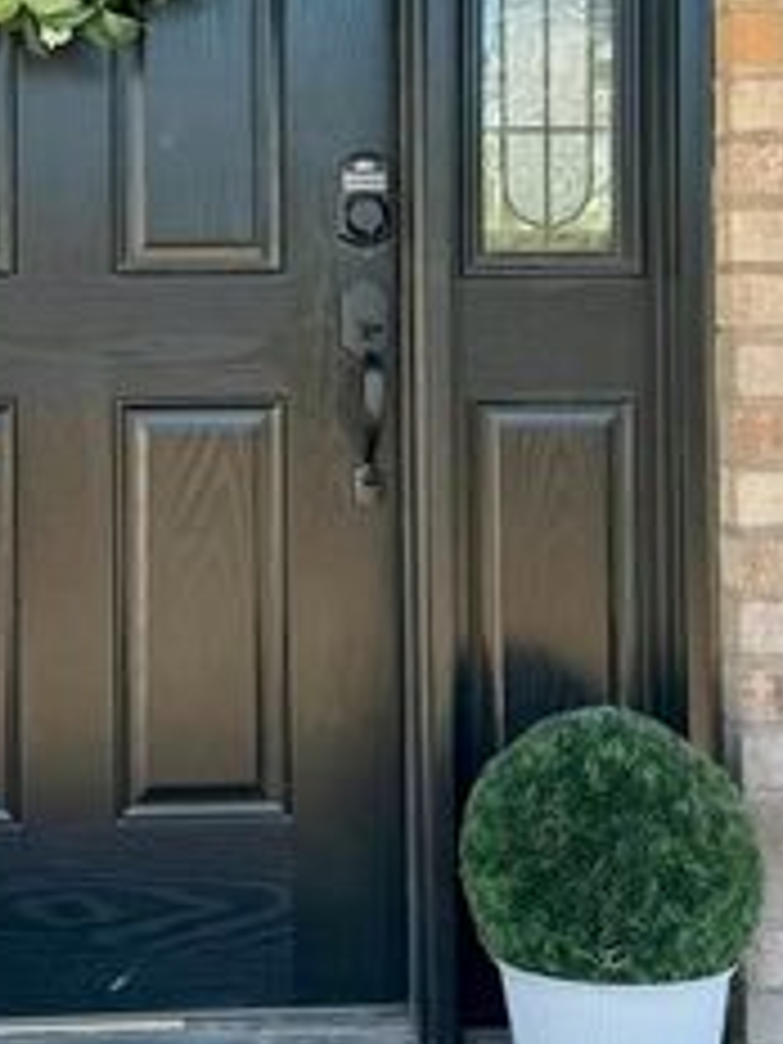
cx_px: 126
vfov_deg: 27.8
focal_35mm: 69
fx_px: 2081
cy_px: 263
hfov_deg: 21.0
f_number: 1.78
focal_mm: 6.76
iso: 80
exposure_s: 1/397
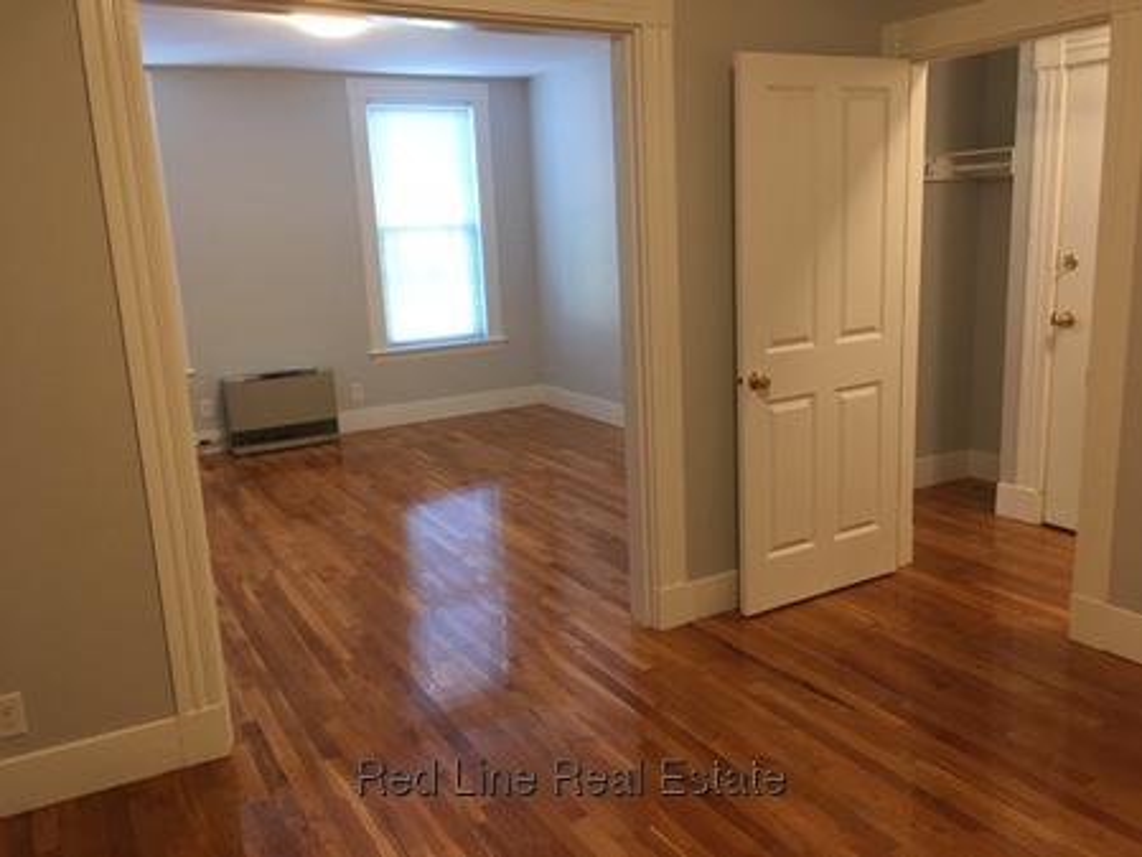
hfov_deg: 61.6
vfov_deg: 48.2
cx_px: 571
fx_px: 957
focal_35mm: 29
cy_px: 428
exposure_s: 1/30
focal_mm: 4.15
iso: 125
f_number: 2.2
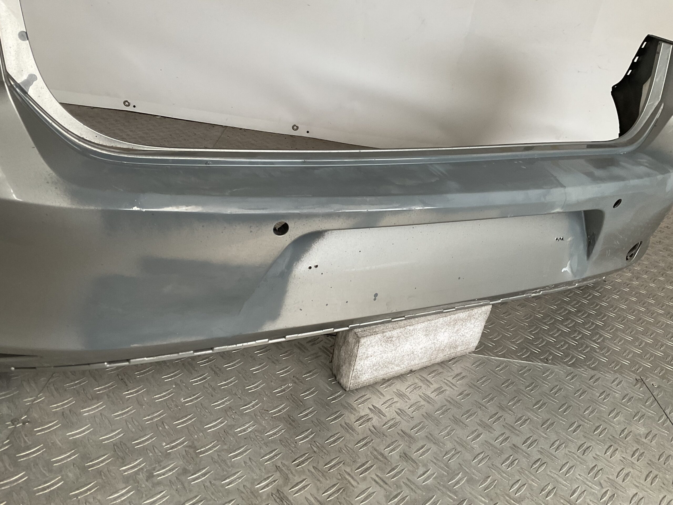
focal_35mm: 29
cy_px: 252
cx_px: 336
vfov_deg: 48.2
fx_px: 564
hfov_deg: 61.7
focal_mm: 3
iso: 64
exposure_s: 1/50
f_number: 1.8
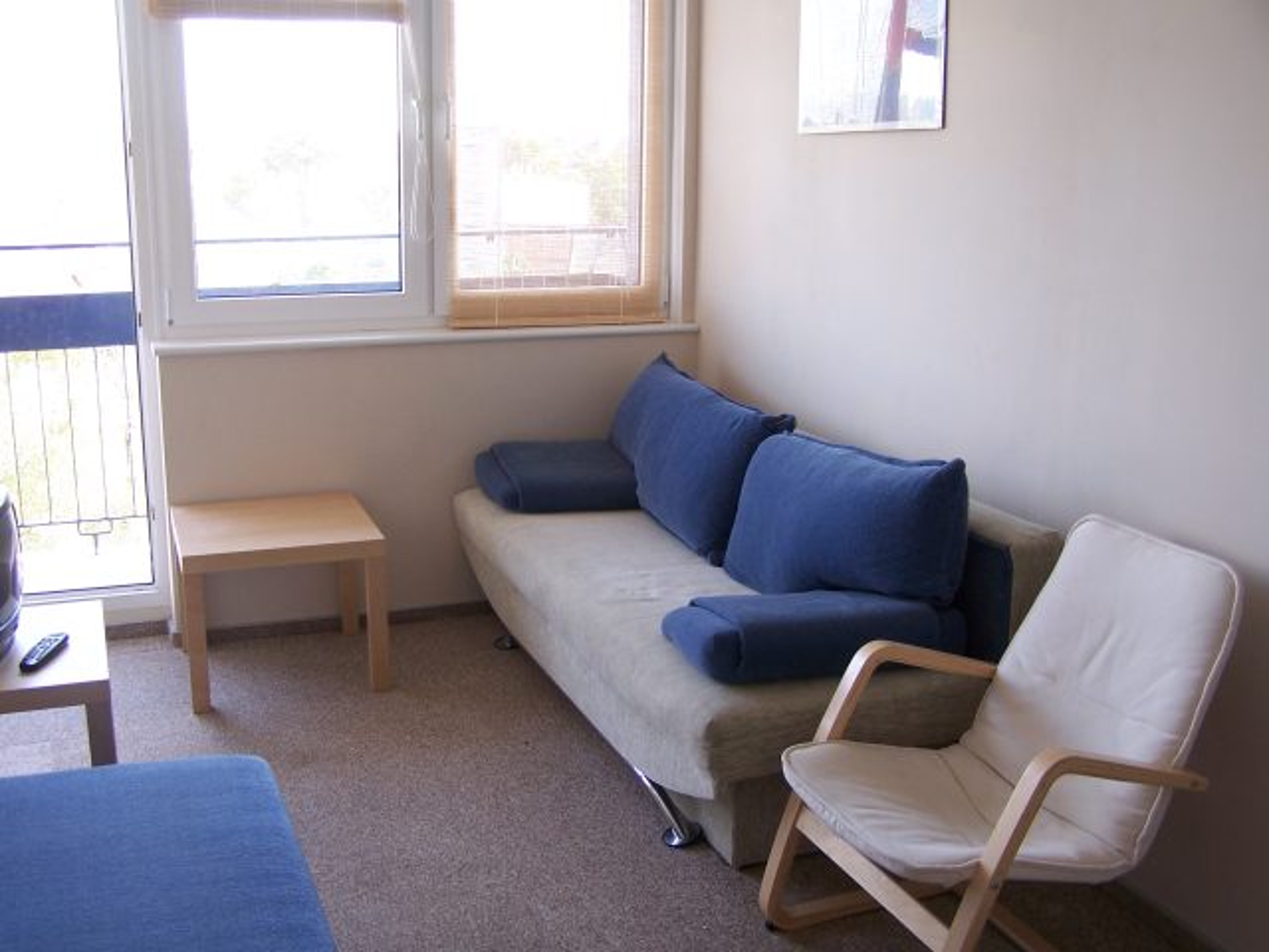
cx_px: 634
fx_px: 1393
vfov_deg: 37.7
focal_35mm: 38
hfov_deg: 49.0
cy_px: 476
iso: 80
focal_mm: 6.3
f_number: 2.8
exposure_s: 1/30
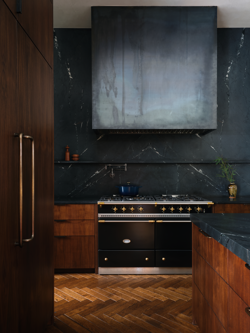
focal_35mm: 28
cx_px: 125
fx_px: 270
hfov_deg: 49.7
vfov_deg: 63.4
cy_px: 166
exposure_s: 10
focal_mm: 35.6
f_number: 16
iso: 160
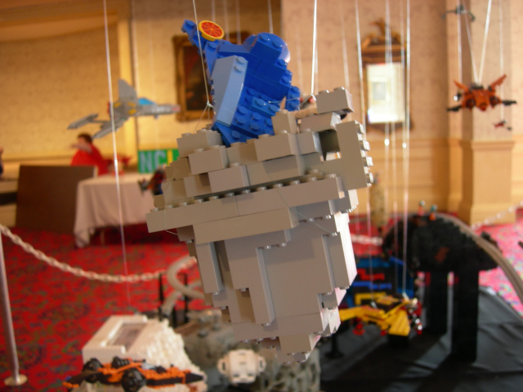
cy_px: 196
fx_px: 544
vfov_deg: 39.7
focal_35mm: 36
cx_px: 262
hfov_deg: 51.4
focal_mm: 7.5
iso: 127
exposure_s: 1/3.9
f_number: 2.7
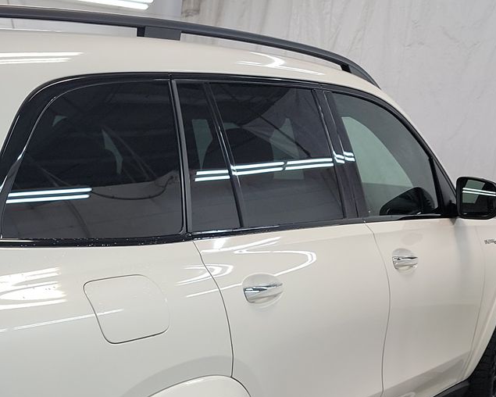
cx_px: -1
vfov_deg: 24.8
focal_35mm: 59
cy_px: 381
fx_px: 866
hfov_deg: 29.8
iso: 82
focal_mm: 6.7
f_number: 1.8
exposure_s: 1/59
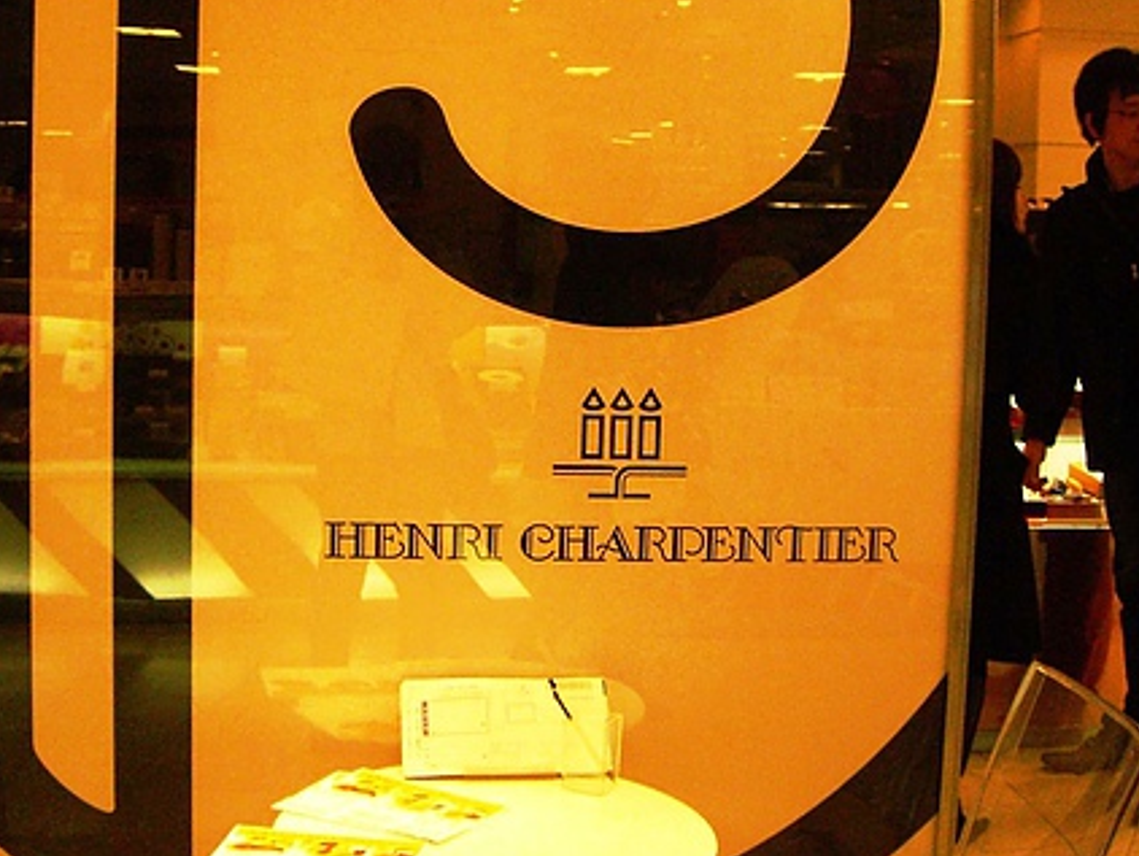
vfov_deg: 27.0
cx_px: 505
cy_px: 351
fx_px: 1778
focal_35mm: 54
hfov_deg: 35.5
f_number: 4.3
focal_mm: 6.2
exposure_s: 1/200
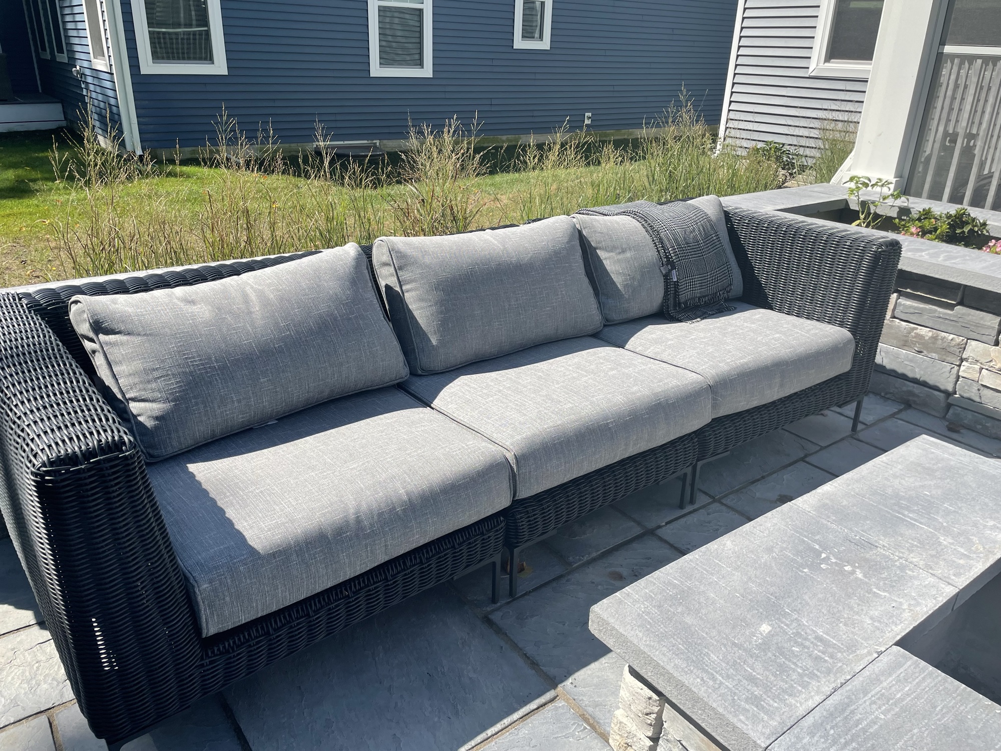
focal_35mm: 26
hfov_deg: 67.3
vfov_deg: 53.1
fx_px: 752
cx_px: 500
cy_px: 376
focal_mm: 4.2
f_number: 1.6
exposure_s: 1/2304
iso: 32
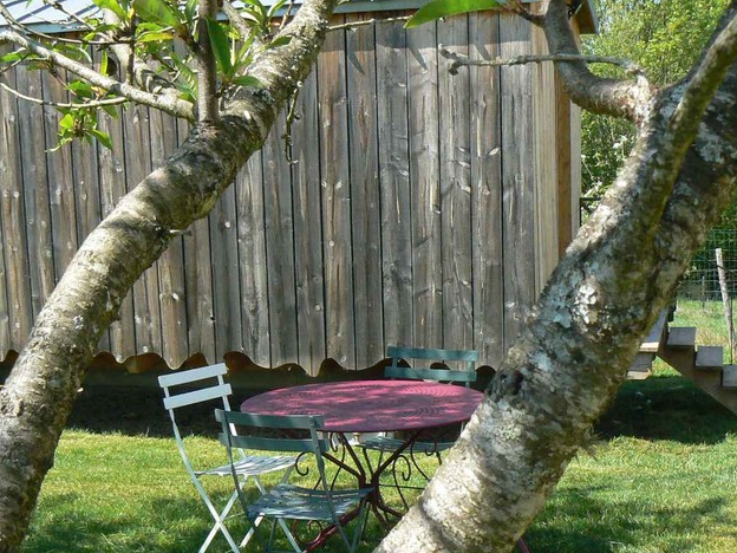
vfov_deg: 24.4
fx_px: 1277
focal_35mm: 60
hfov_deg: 32.2
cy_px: 305
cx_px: 346
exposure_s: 1/400
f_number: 7.1
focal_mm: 6
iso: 200
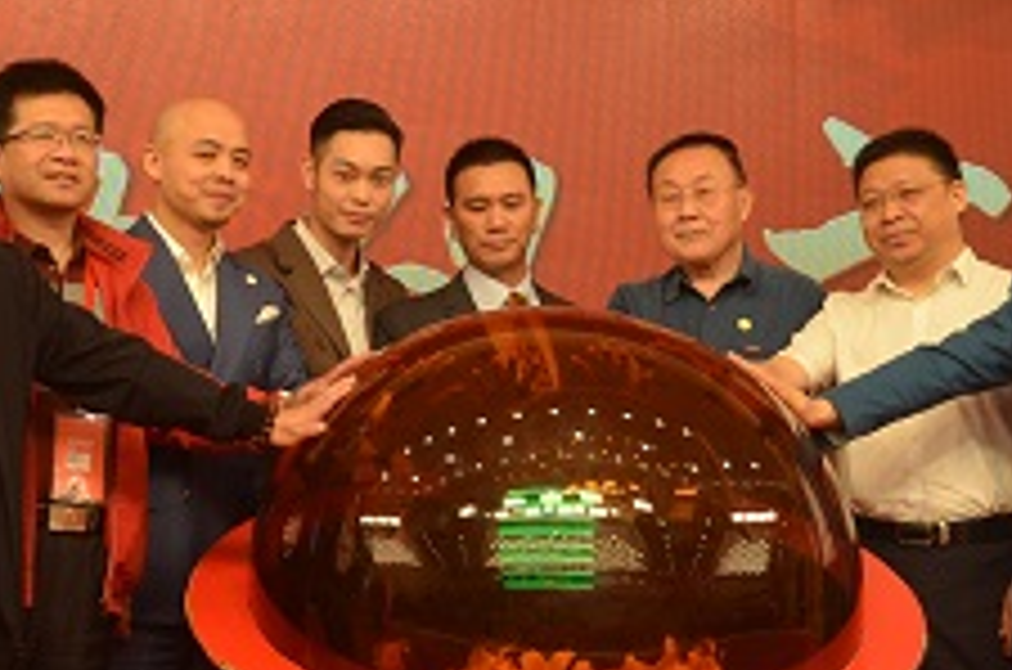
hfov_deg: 21.2
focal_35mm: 96
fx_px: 2693
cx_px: 319
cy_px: 375
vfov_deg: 14.2
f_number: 5
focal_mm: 24
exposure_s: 1/100
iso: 400
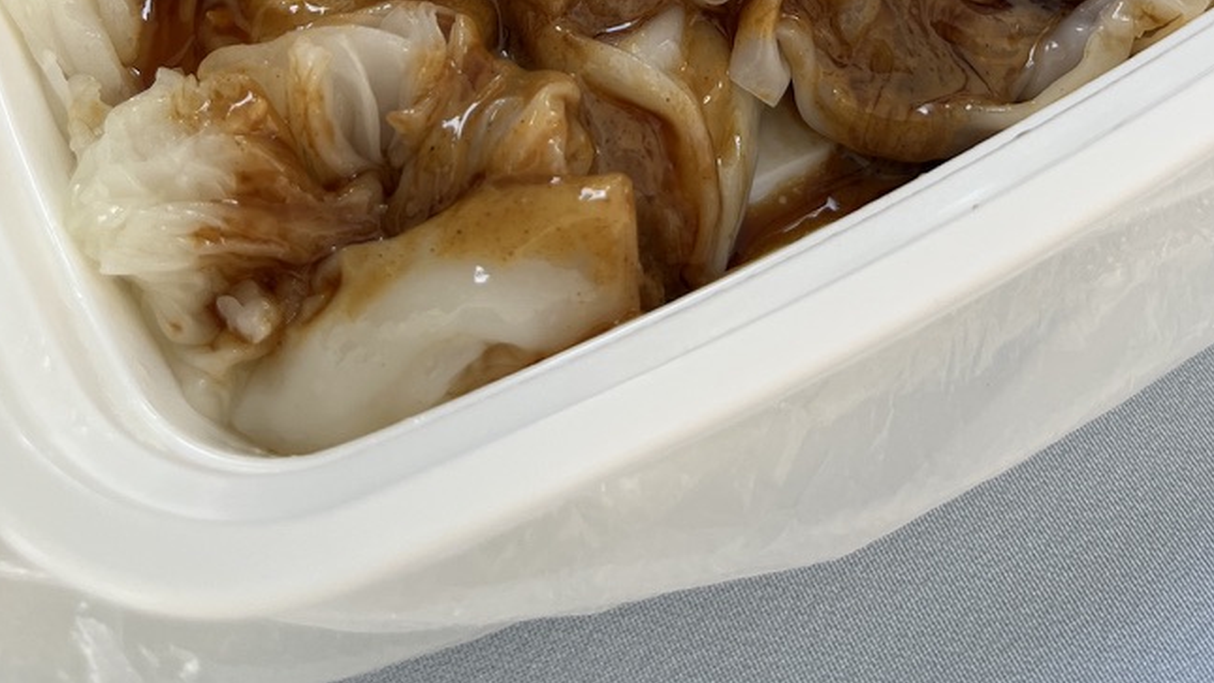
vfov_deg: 23.2
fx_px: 1449
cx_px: 698
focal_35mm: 45
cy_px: -231
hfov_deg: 45.3
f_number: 1.6
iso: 40
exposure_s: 1/169
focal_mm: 5.1
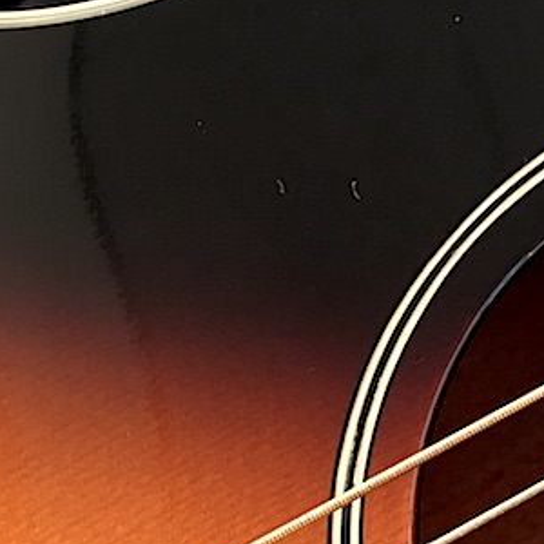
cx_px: 823
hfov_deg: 18.6
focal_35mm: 82
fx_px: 1458
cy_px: 468
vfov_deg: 20.8
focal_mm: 4.15
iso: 32
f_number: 2.2
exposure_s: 1/30
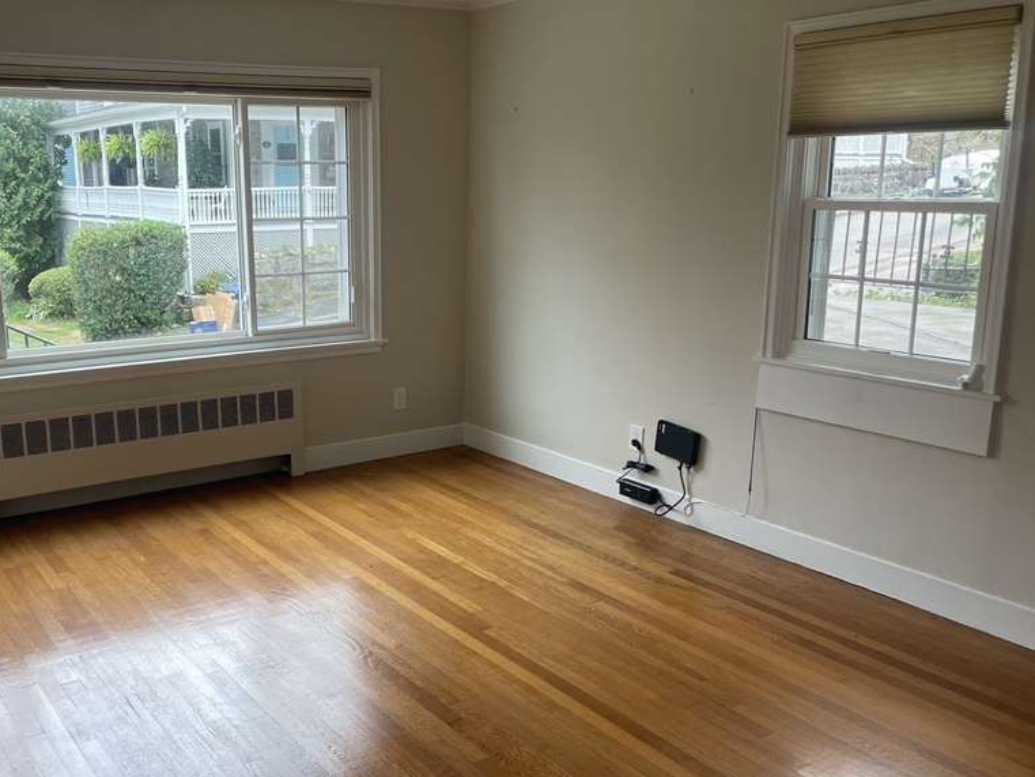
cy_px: 403
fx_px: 1047
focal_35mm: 35
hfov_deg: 52.2
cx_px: 400
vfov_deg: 40.7
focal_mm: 4.2
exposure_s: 1/121
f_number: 1.6
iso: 64
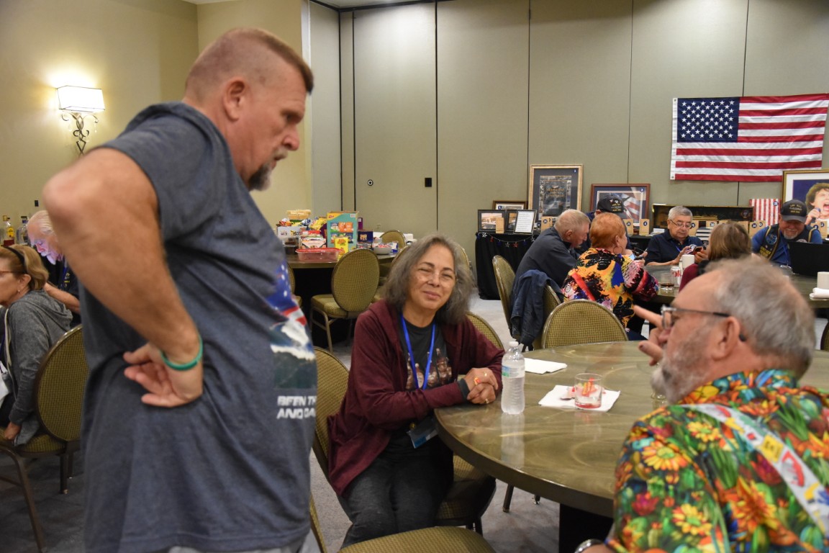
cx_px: 414
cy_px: 276
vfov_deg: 36.9
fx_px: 829
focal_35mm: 36
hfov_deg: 53.1
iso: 3200
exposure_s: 1/60
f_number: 3.8
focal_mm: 24
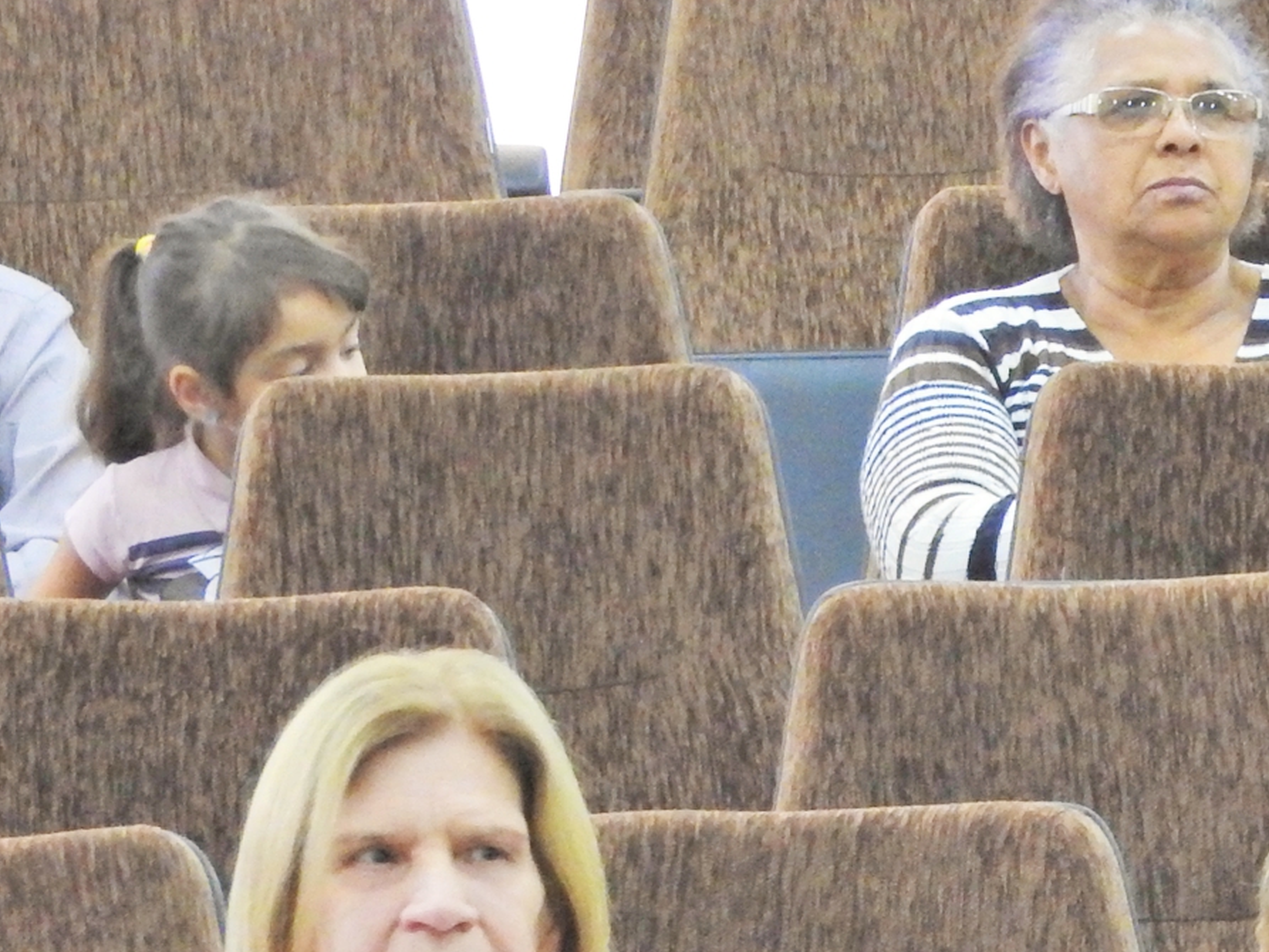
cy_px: 843
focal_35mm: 582
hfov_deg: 3.4
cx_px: 1536
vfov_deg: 2.6
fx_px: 21339
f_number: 5.3
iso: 800
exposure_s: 1/13
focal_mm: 39.4
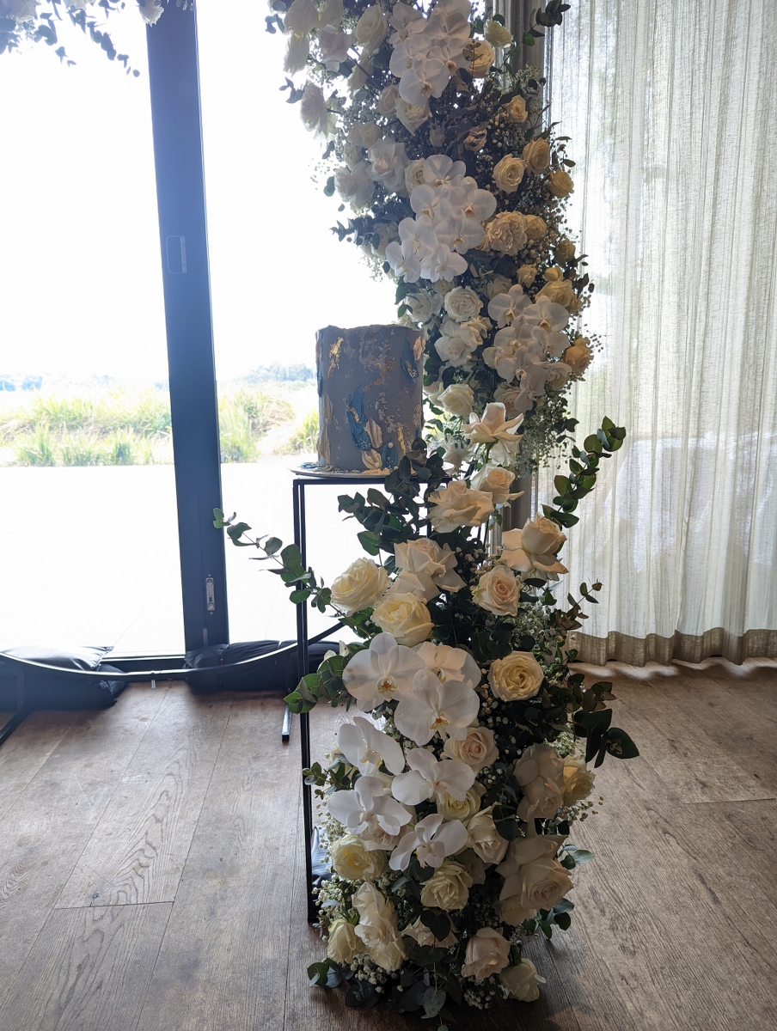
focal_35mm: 24
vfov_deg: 71.5
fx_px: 716
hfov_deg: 57.0
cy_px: 516
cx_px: 388
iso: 73
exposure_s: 1/90
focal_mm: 6.81
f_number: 1.85
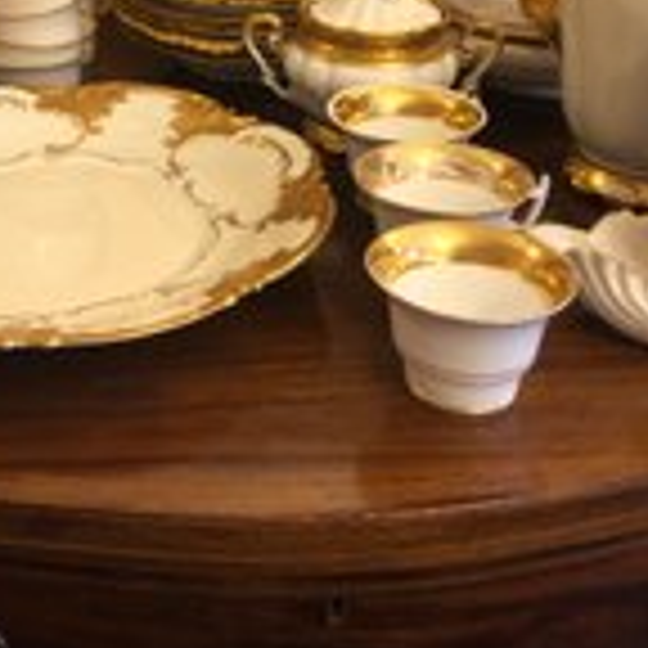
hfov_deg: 28.8
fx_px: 1250
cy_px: 115
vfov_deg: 28.4
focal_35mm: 59
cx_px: 205
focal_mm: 3.99
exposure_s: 1/15
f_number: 1.8
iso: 50
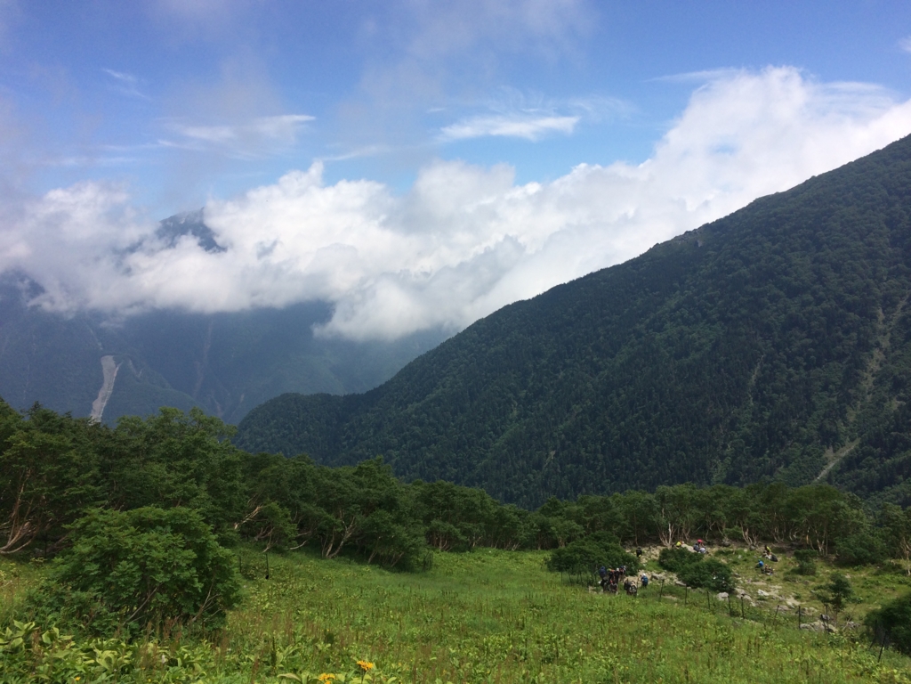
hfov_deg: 61.7
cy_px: 342
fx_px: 763
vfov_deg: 48.2
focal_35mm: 29
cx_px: 456
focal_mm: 4.15
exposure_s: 1/3425
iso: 32
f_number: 2.2
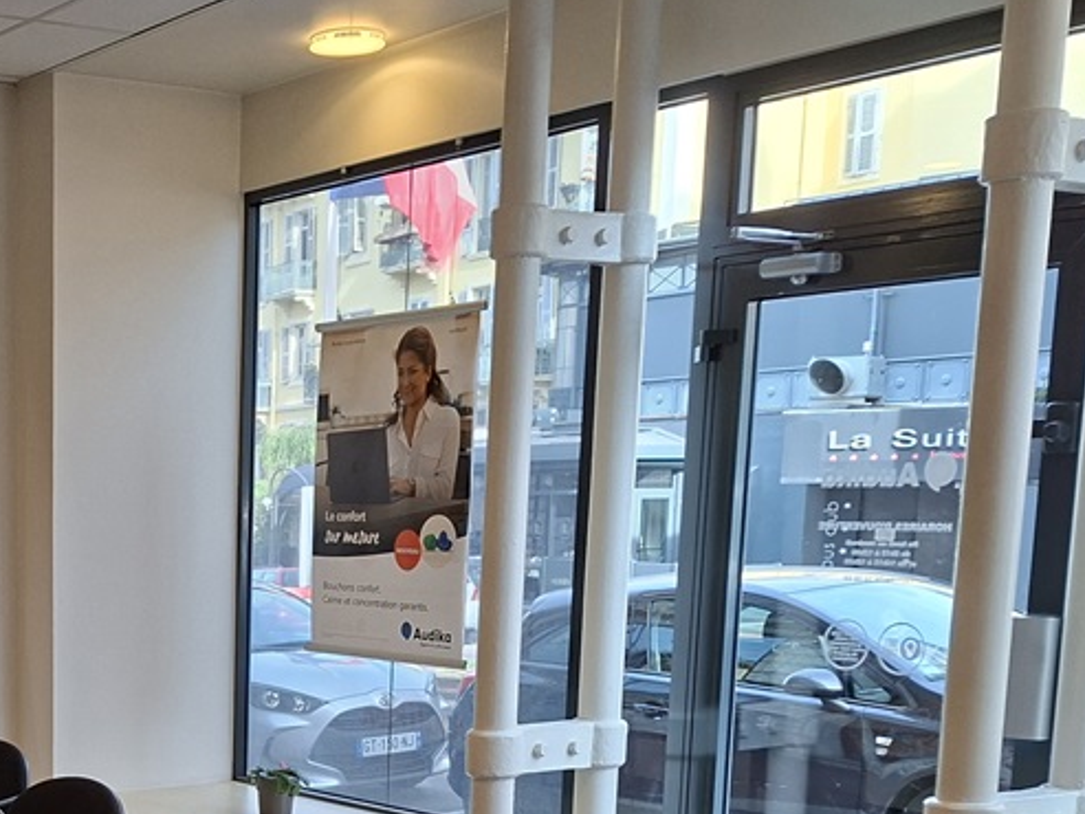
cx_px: 37
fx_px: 1756
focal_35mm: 56
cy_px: 783
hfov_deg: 32.0
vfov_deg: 25.1
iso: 50
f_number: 1.8
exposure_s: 1/100
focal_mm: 5.54
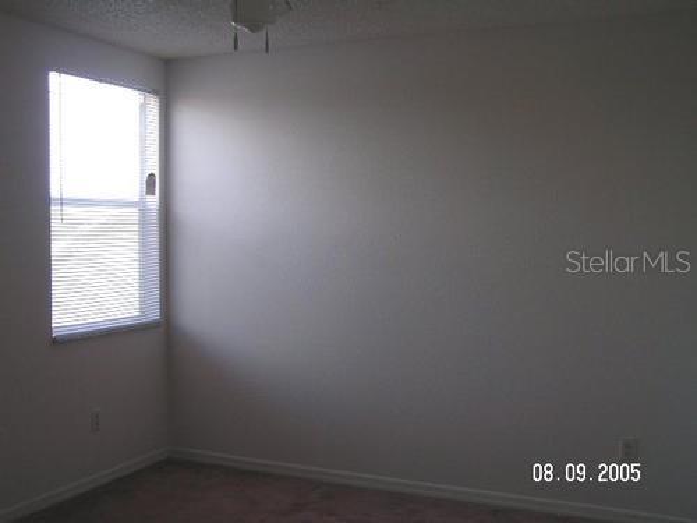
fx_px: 826
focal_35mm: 41
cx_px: 348
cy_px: 262
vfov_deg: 35.1
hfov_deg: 45.8
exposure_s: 1/50
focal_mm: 6.8
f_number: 3.2
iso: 50
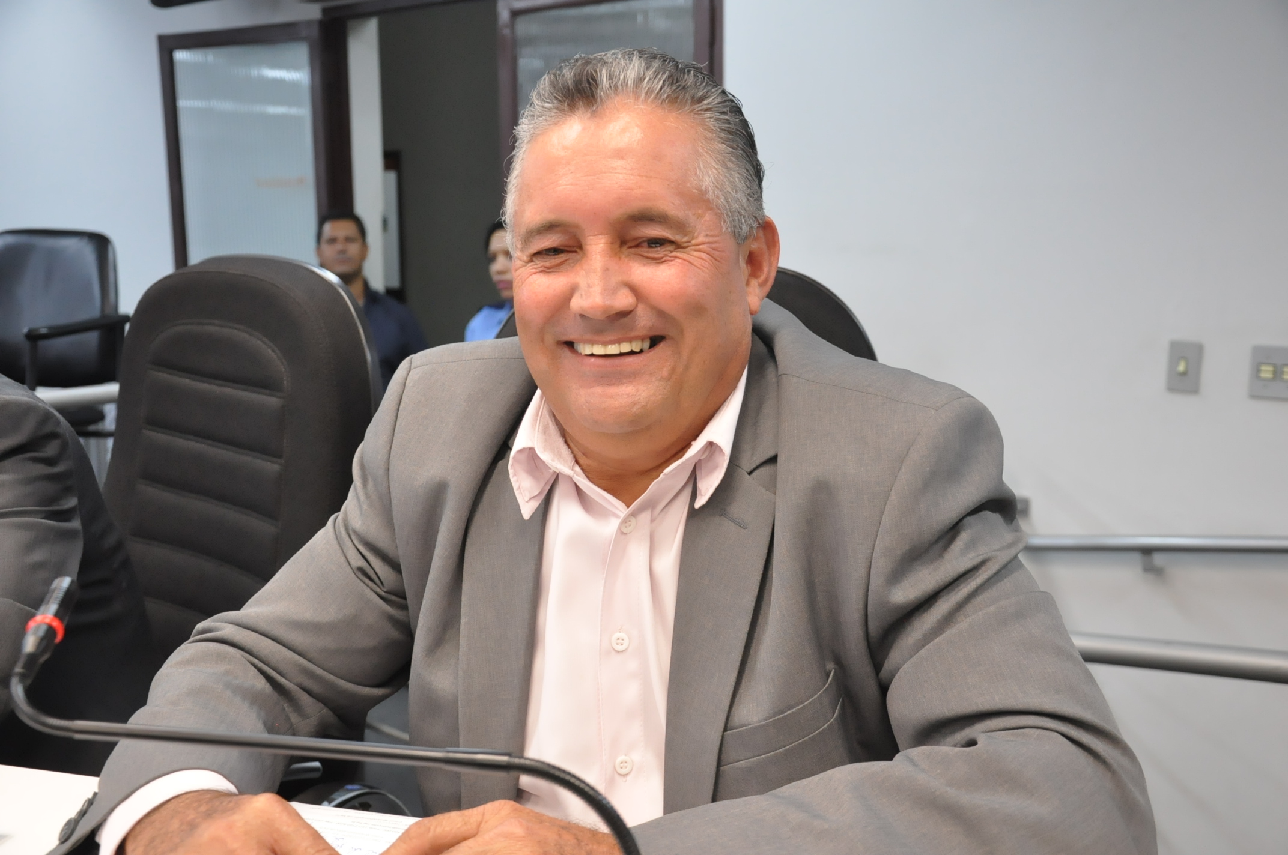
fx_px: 1501
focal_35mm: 42
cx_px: 644
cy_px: 428
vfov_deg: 31.8
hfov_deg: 46.4
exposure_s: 1/100
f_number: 5
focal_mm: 28
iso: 2000
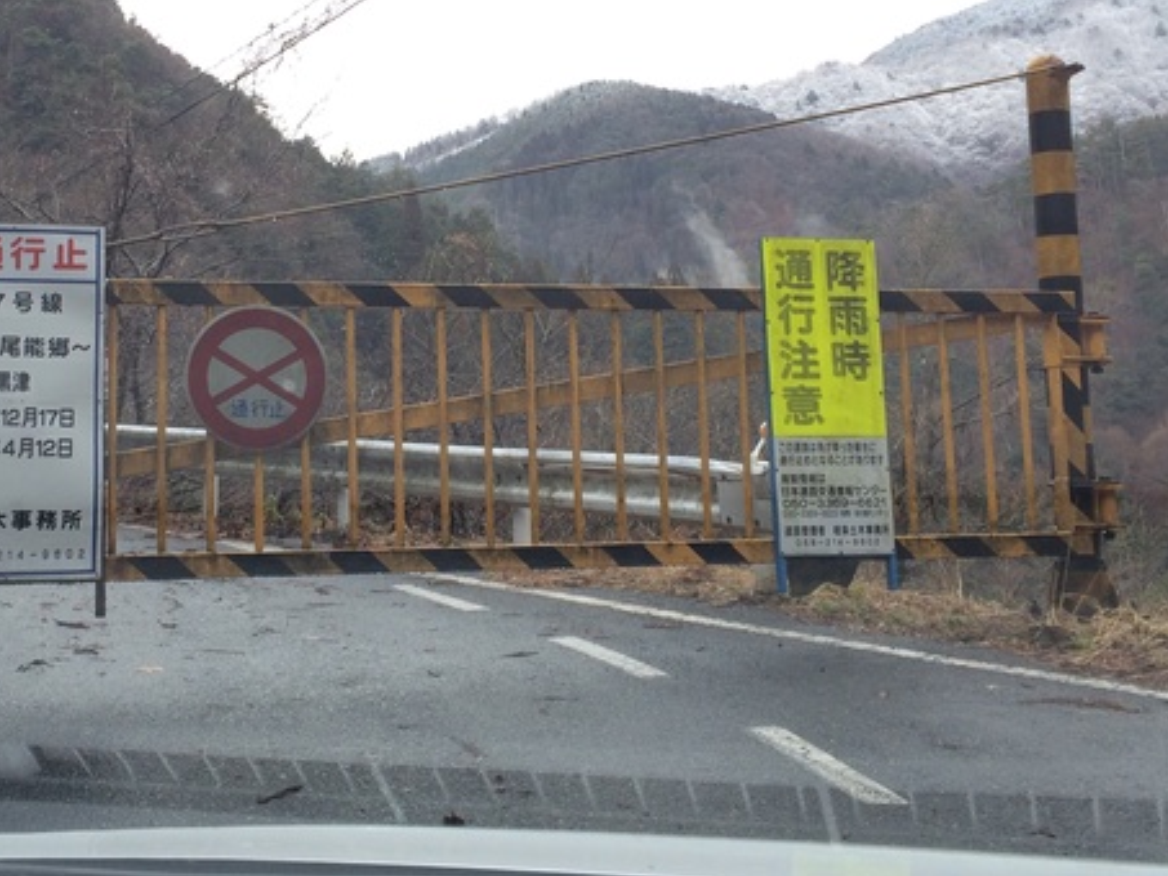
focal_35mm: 53
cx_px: 394
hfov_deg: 35.8
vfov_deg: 27.4
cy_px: 294
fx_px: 1789
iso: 40
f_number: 2.2
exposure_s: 1/120
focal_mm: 4.12
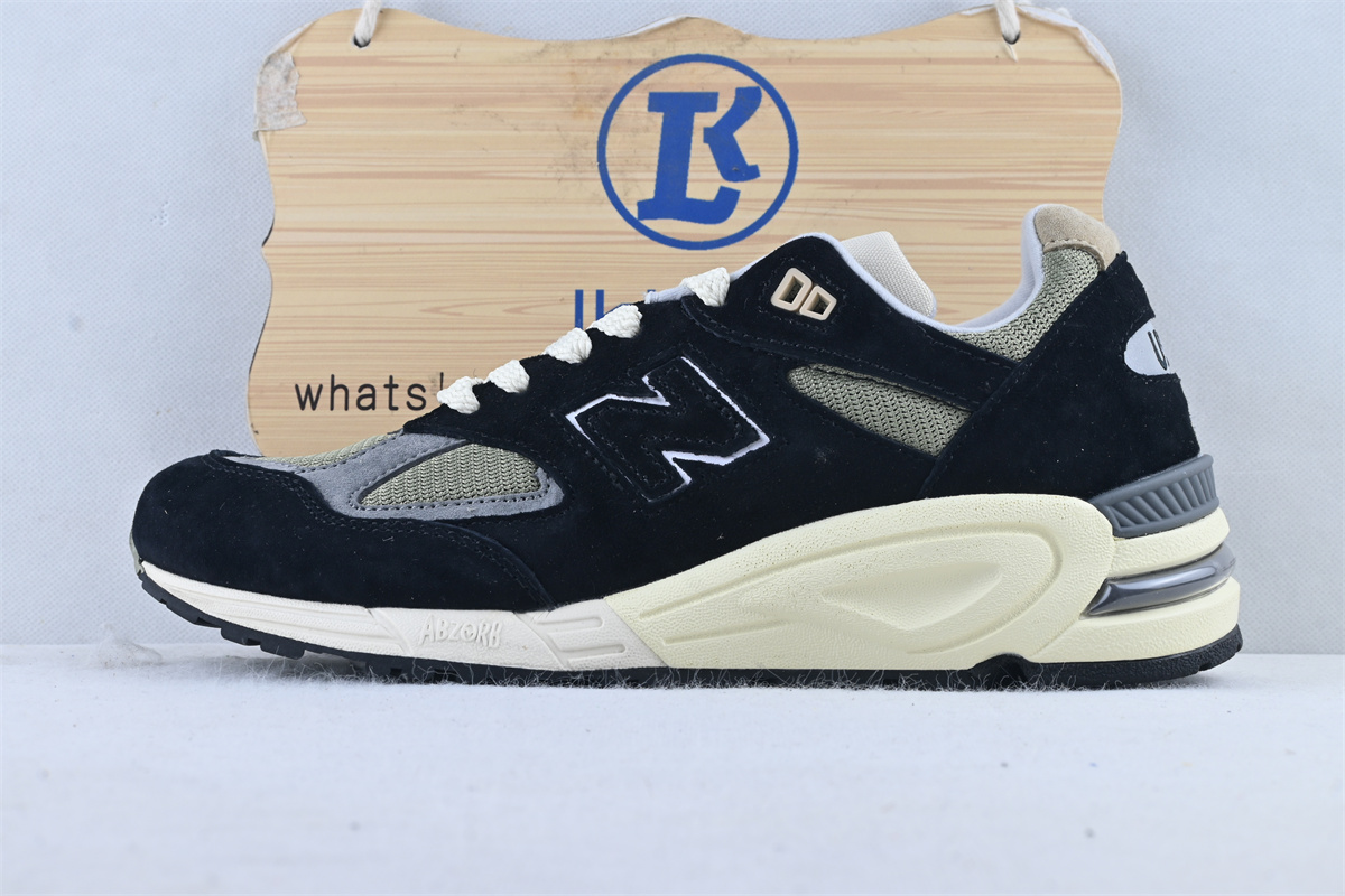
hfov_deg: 40.5
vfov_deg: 27.7
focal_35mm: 49
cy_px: 448
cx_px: 672
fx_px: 1821
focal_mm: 32.5
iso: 100
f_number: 10
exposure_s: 1/13
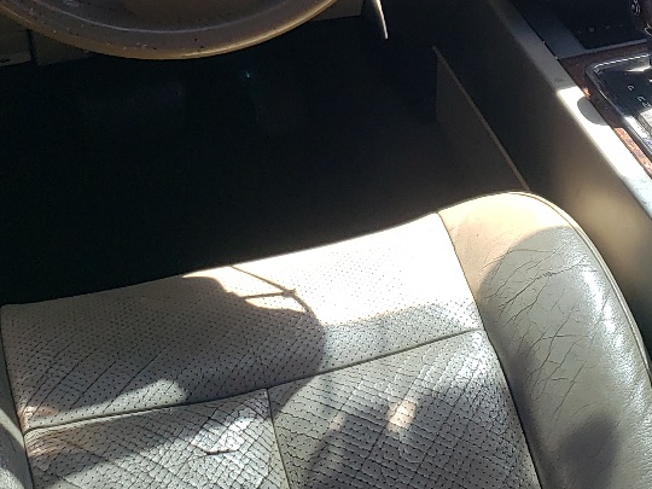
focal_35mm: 77
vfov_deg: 18.7
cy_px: 10
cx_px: 493
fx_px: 1450
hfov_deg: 25.0
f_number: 1.5
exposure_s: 1/455
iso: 50
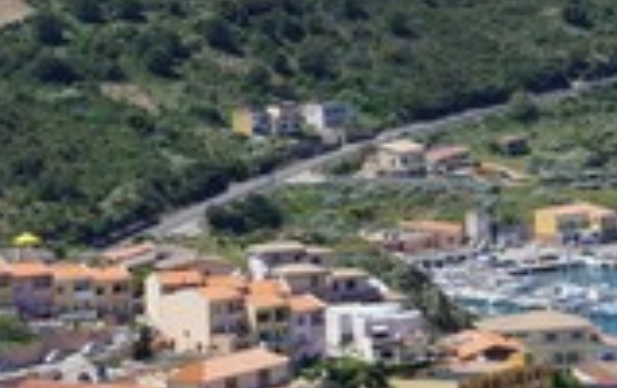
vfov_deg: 5.4
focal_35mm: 242
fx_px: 4084
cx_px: 796
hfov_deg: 8.5
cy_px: 109
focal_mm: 55
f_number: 13
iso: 200
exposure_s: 1/200
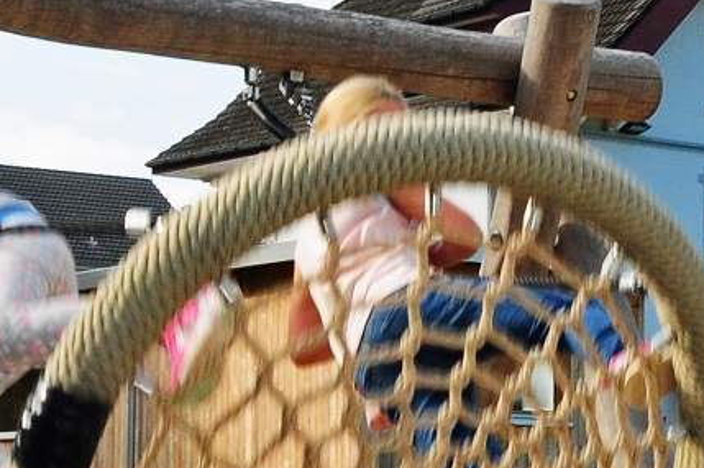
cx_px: 866
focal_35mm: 140
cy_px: 365
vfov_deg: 9.8
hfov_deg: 14.2
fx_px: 2735
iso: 400
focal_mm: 20
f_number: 18
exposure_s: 1/125
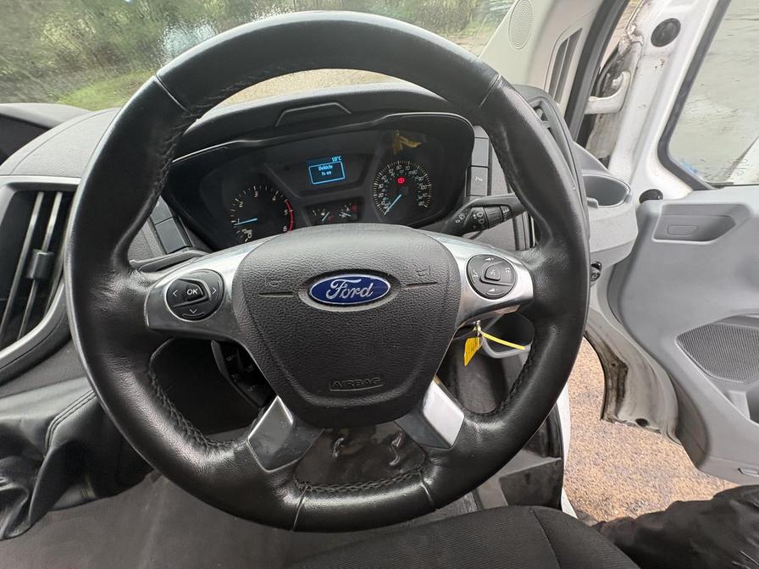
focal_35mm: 14
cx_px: 380
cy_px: 284
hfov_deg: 102.1
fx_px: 307
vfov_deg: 85.7
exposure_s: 1/73
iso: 200
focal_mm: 2.22
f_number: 2.2
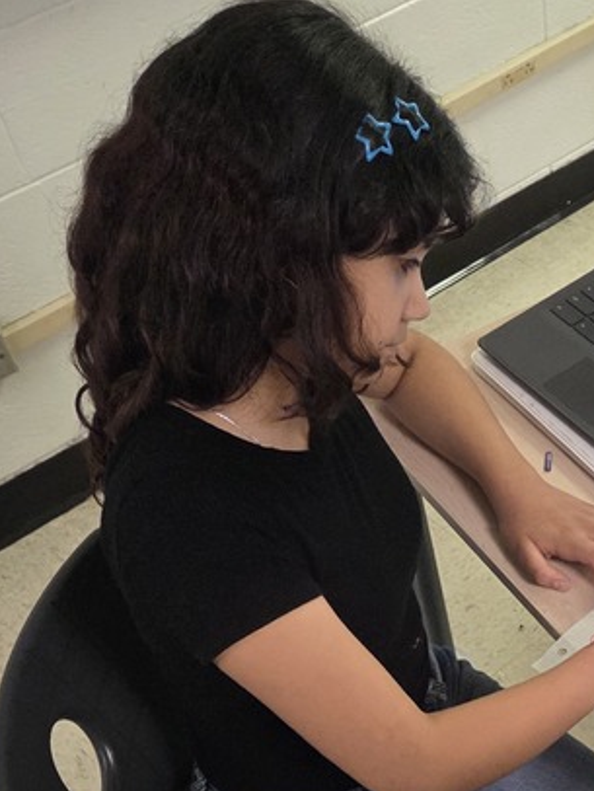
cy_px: 777
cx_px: 635
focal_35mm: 58
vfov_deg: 31.0
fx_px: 1326
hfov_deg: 23.8
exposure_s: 1/100
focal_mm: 5.4
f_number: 1.8
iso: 400
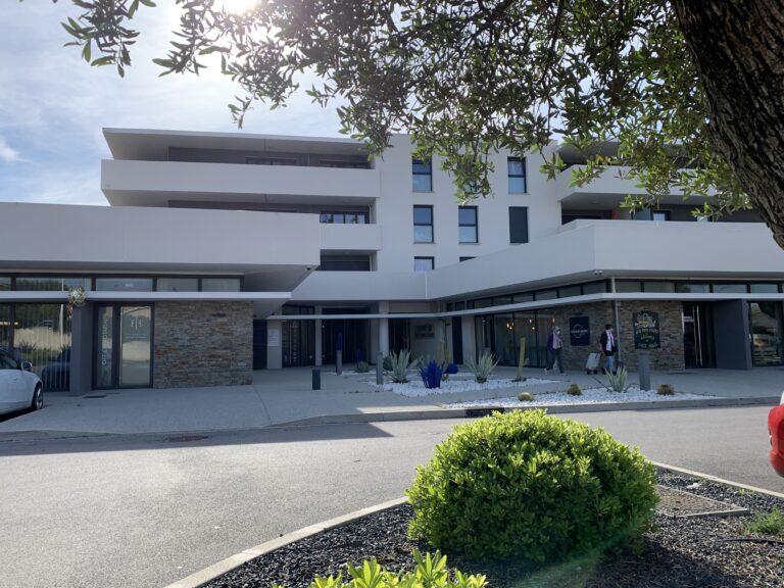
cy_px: 294
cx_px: 392
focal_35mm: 26
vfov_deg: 53.1
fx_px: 589
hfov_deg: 67.3
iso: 25
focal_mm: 4.25
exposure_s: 1/1332
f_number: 1.8
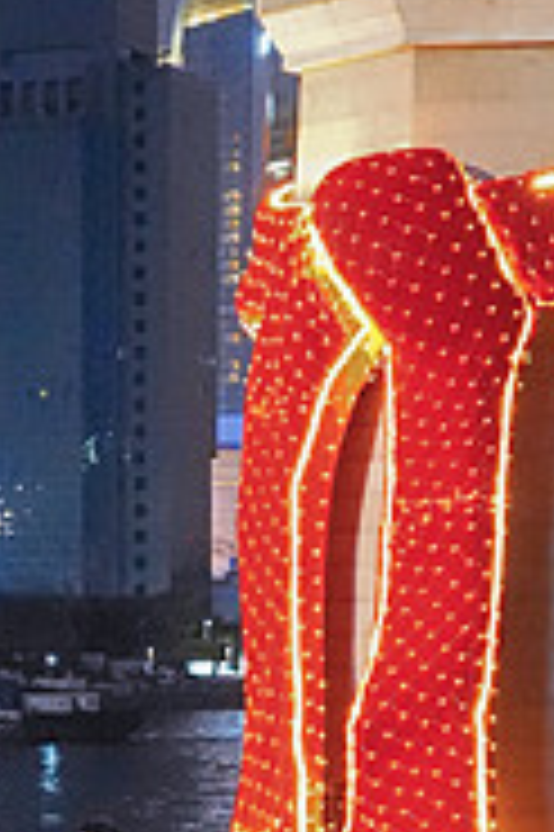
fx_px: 4394
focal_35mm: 190
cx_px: -372
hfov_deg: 7.1
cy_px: 688
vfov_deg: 10.8
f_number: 5
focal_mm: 44
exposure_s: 1/40
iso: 12800
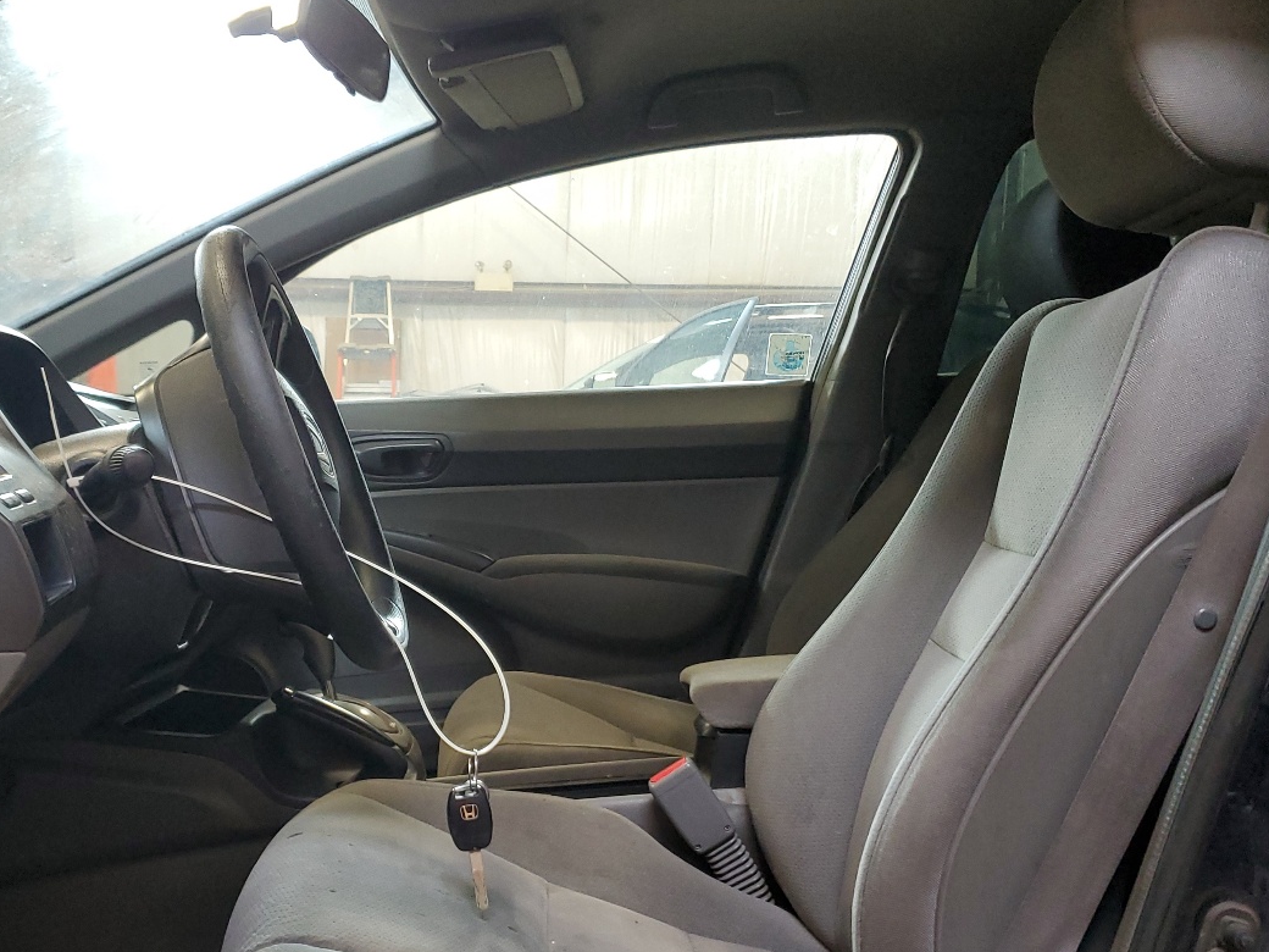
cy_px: 622
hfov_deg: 46.6
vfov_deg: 35.7
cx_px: 512
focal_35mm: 40
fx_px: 1466
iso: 122
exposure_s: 1/60.2
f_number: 1.5
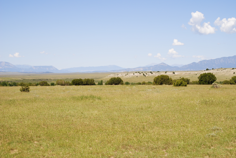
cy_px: 79
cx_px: 118
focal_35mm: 82
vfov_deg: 16.6
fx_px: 541
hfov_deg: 24.6
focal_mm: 55
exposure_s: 1/250
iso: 125
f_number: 10
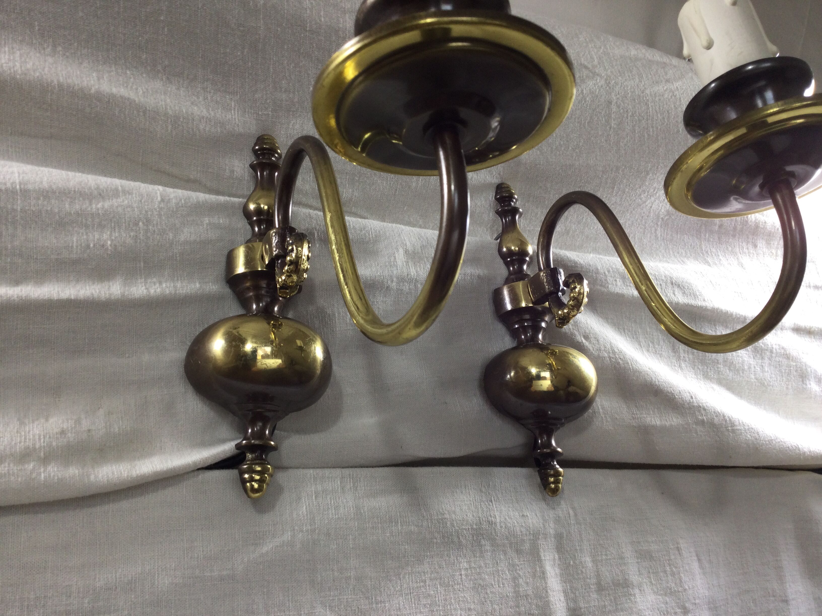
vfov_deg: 45.4
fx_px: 736
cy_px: 308
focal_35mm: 31
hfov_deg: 58.4
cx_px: 411
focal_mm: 3.3
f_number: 2.4
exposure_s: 1/50
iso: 32
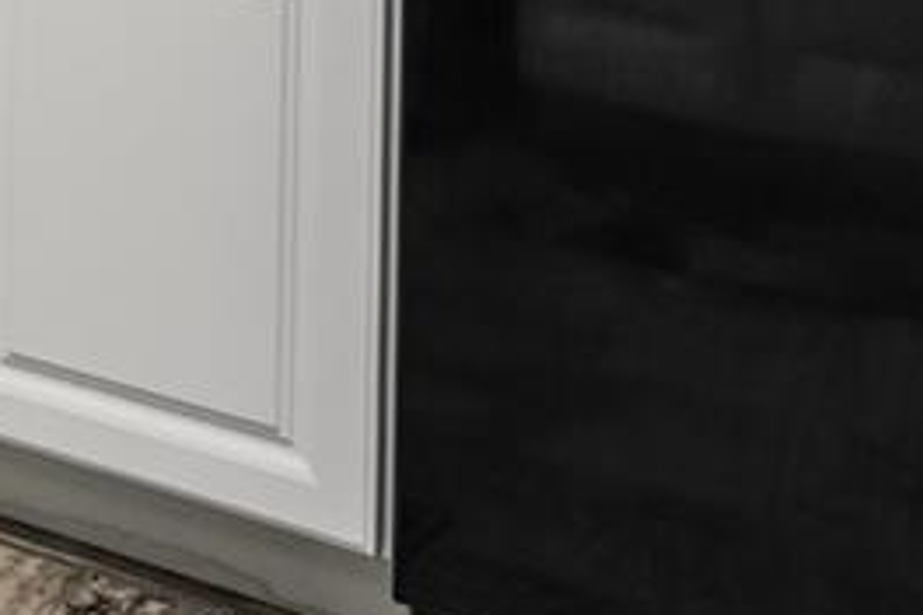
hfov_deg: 18.4
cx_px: -406
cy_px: -664
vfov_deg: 12.0
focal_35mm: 100
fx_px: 2564
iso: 320
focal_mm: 16.5
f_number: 7.1
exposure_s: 1/2
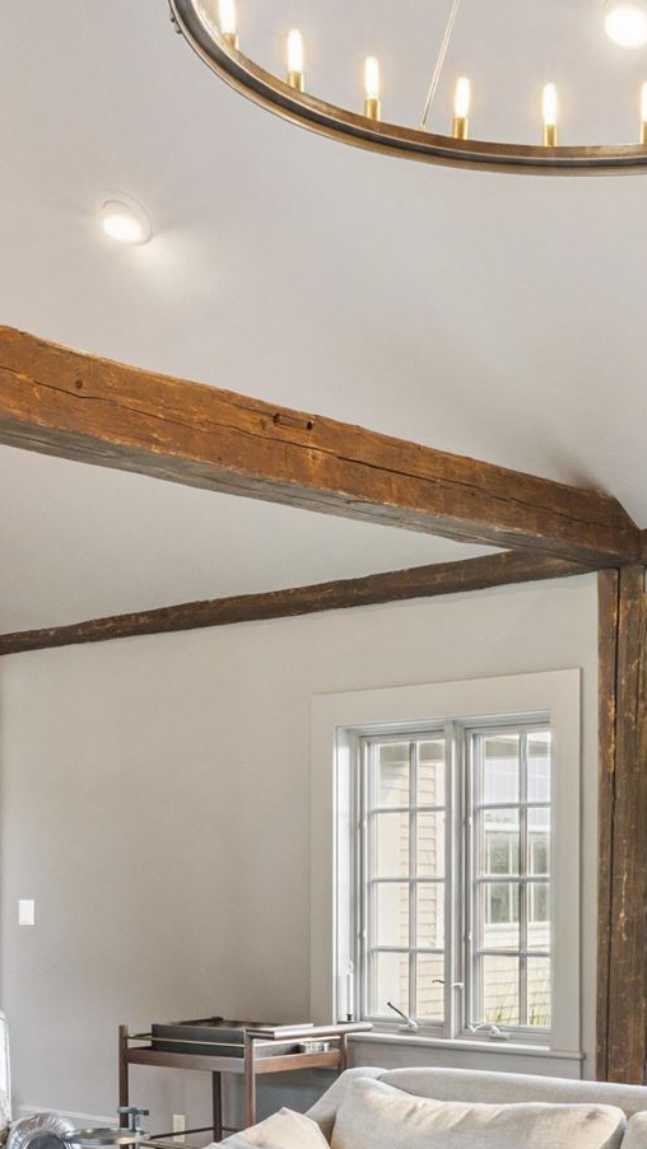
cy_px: 915
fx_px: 1793
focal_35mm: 59
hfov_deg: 20.4
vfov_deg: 34.5
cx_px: 455
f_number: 8
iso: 400
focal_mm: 16.5
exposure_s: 1/5
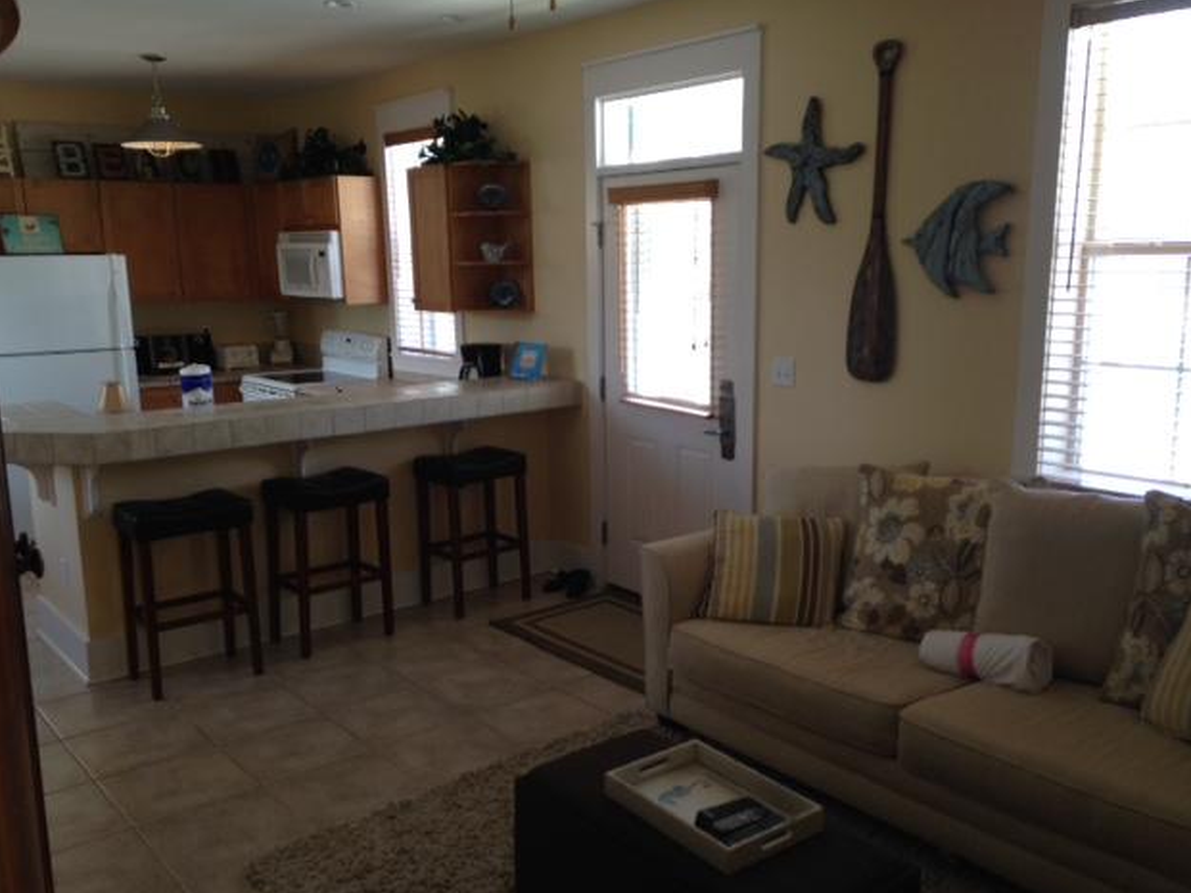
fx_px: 1170
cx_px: 581
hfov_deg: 53.9
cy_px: 448
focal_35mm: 34
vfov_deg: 41.8
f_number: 2.4
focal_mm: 4.12
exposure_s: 1/40
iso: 50
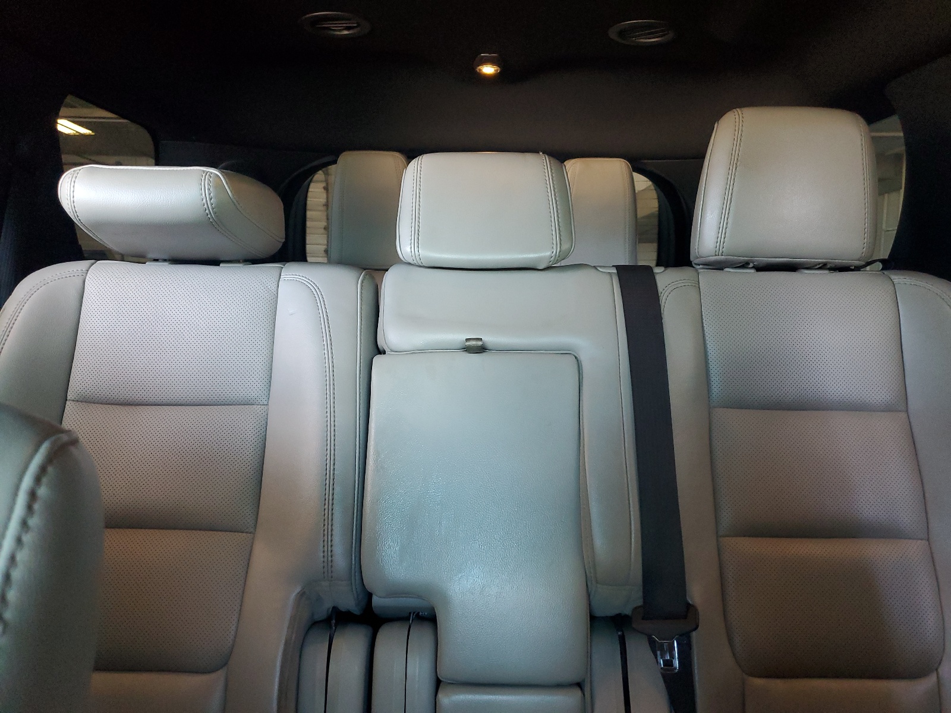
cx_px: 476
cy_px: 356
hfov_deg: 67.3
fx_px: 714
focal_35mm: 26
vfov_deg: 53.1
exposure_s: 1/60.2
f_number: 1.5
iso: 249
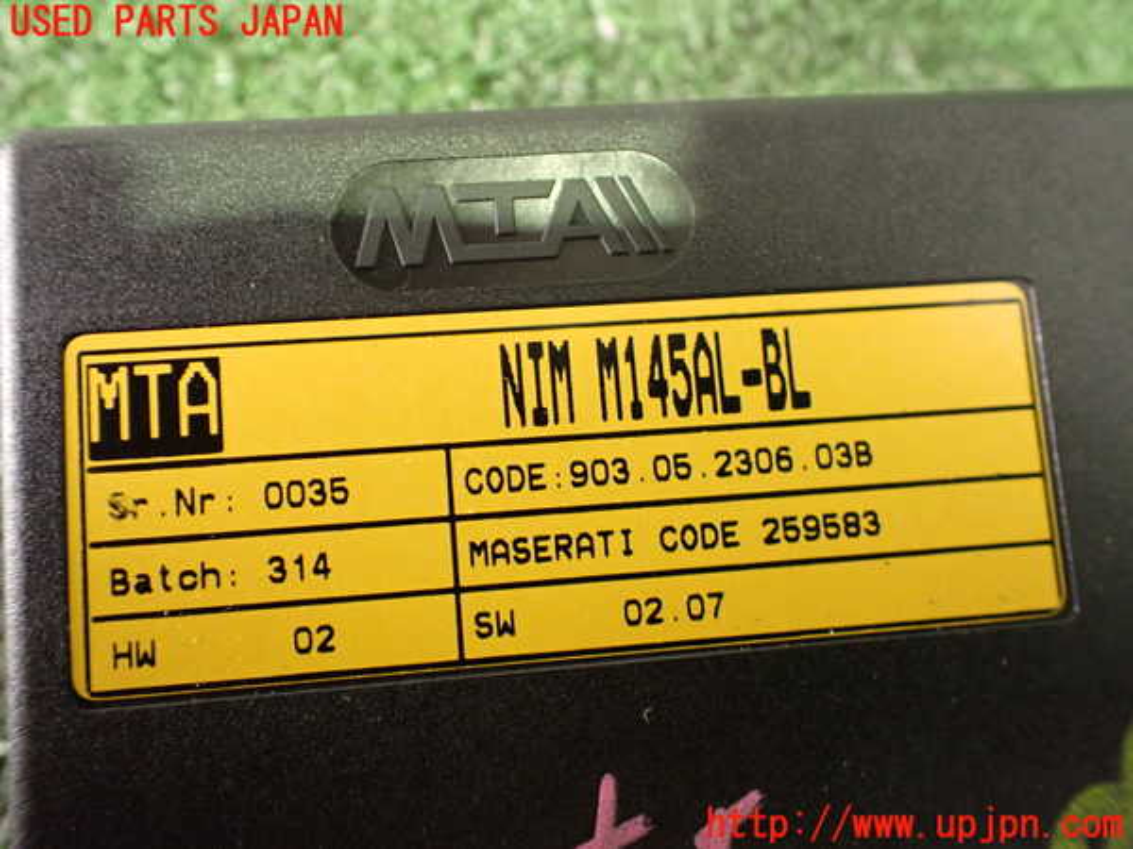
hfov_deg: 60.0
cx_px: 566
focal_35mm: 30
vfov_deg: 46.8
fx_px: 982
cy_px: 424
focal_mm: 5.4
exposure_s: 1/30
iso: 1000
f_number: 2.3
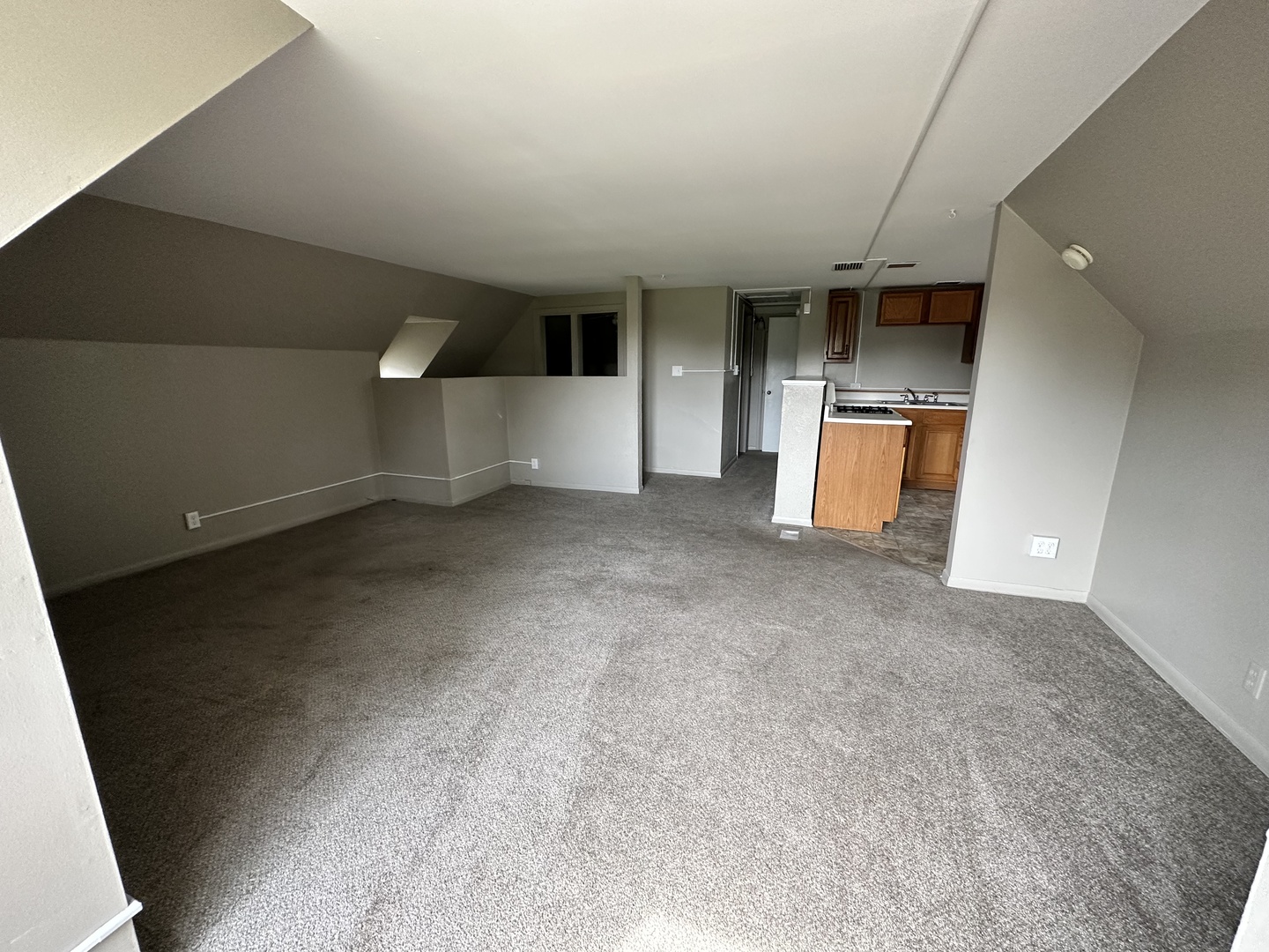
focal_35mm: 14
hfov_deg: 102.1
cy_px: 476
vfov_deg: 85.7
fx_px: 513
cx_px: 634
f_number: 2.2
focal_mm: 2.22
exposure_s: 1/99
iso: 250
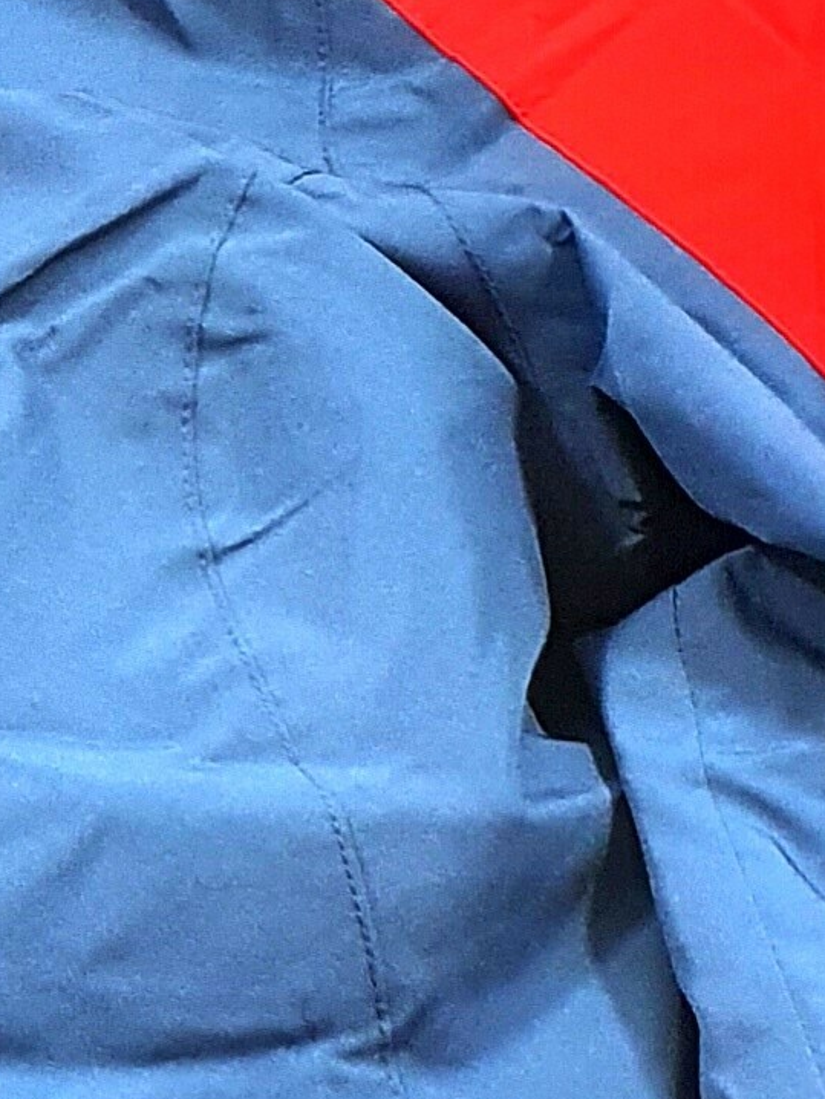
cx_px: -690
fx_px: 4637
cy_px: 20
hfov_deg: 9.6
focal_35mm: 146
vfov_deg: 13.3
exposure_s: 1/50
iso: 250
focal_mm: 4.32
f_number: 2.4
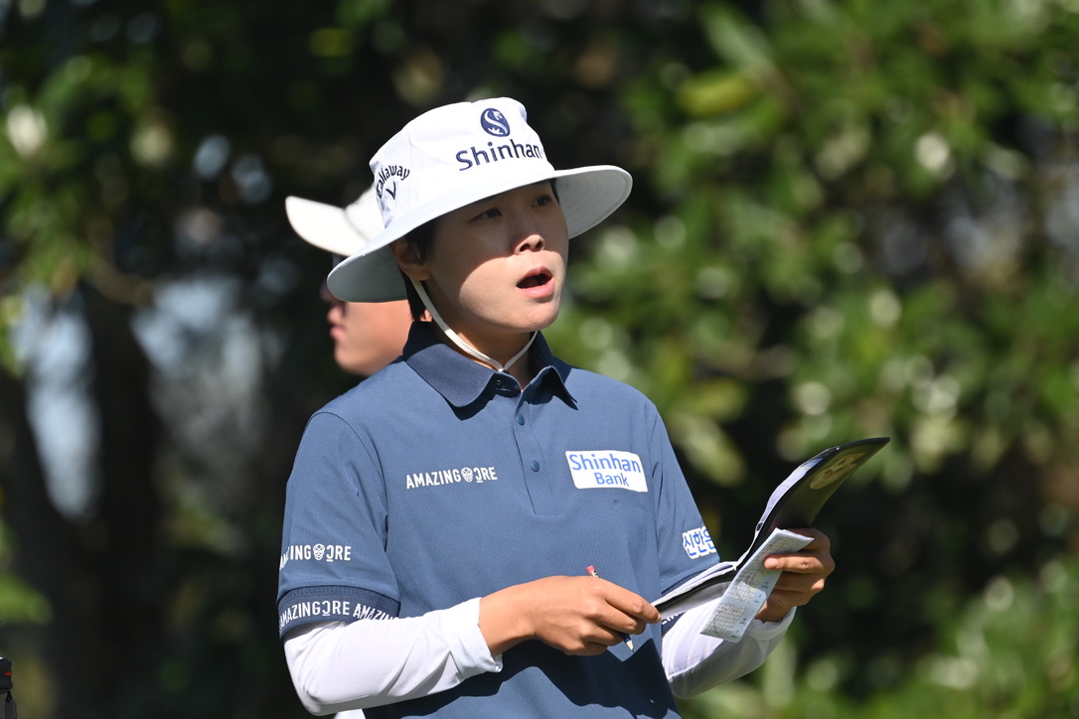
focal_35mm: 600
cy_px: 360
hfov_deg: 3.4
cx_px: 540
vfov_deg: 2.3
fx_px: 17982
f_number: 5.6
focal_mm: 400
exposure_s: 1/4000
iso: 900
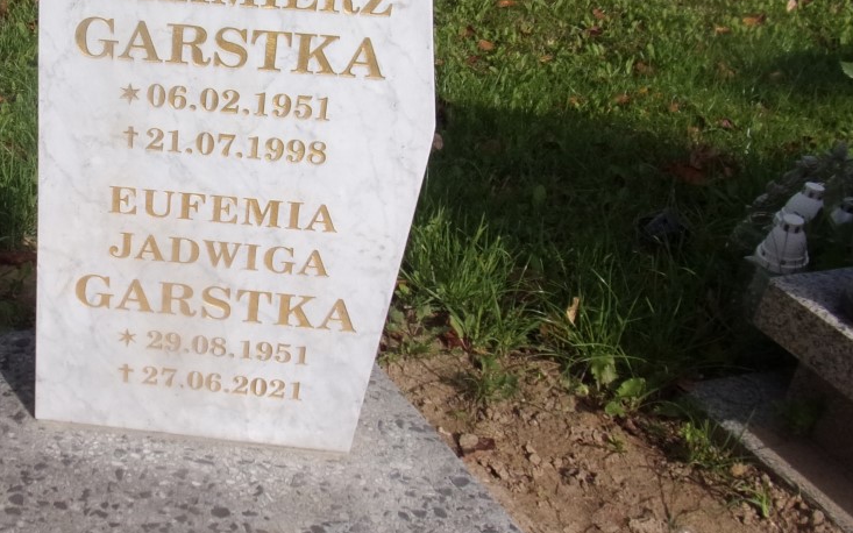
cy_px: 200
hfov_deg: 38.7
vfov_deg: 25.8
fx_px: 1162
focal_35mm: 50
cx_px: 165
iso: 80
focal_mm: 4.3
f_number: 10.8
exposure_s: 1/150
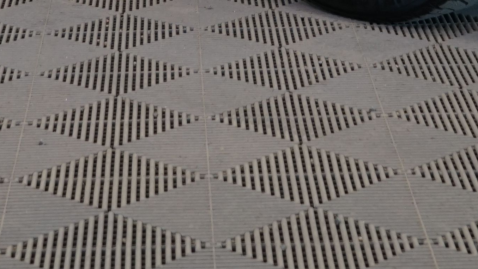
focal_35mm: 167
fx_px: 2117
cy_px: -413
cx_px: 292
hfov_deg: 12.9
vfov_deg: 6.8
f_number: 6.3
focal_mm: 36
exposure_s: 1/40
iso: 500
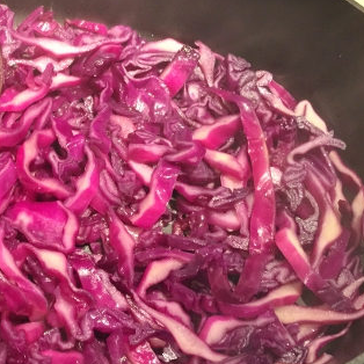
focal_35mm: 53
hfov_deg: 29.9
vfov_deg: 32.2
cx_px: -6
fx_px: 631
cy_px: 195
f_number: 2.2
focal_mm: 4.15
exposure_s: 1/15
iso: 125
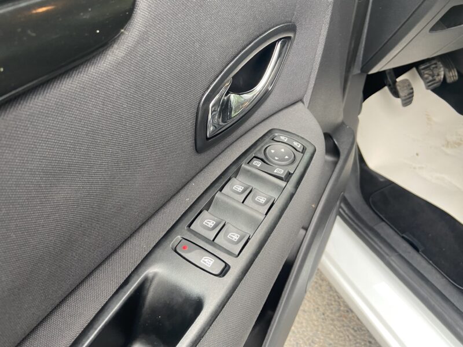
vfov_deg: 53.1
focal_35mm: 26
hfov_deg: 67.3
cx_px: 232
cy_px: 174
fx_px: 348
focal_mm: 4.25
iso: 125
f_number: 1.8
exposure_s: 1/83
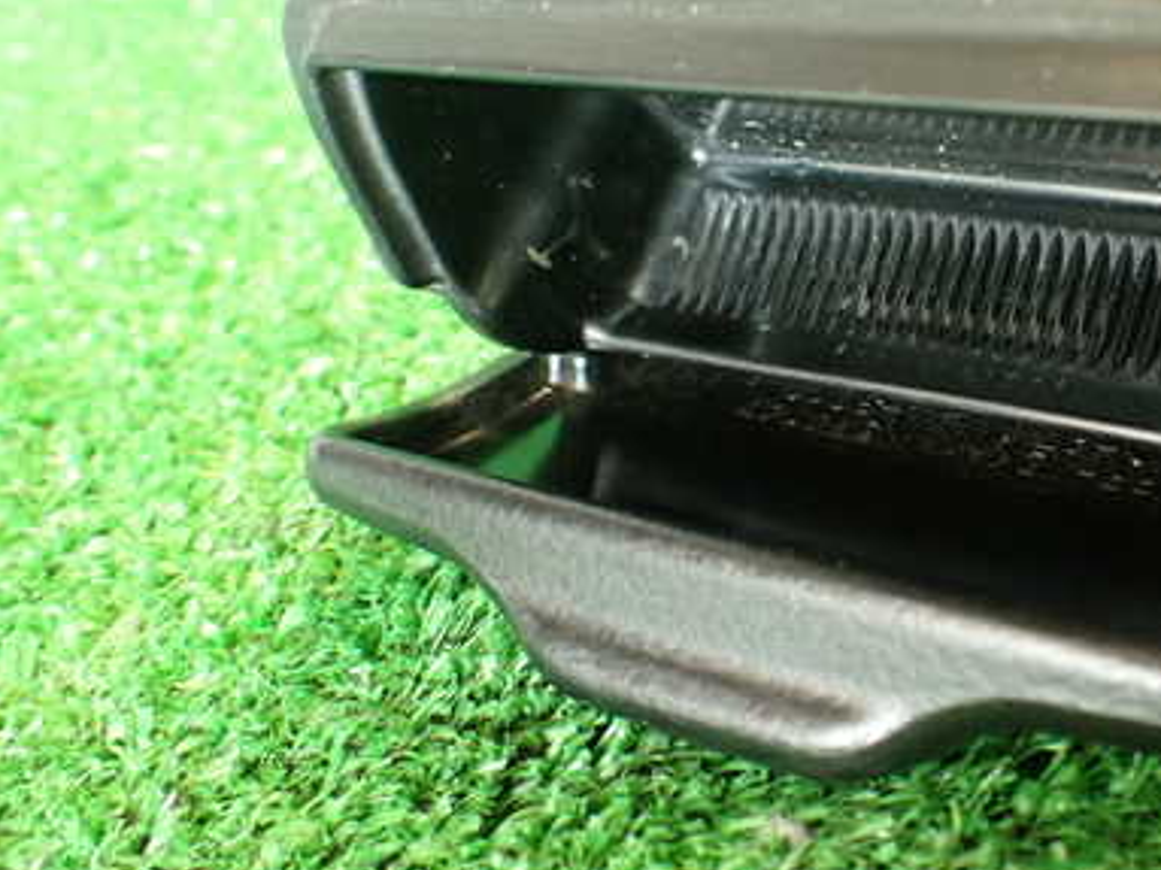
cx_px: 855
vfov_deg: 30.8
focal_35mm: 47
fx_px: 1576
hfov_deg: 39.5
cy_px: 361
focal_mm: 5.4
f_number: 2.3
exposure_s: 1/30
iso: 500
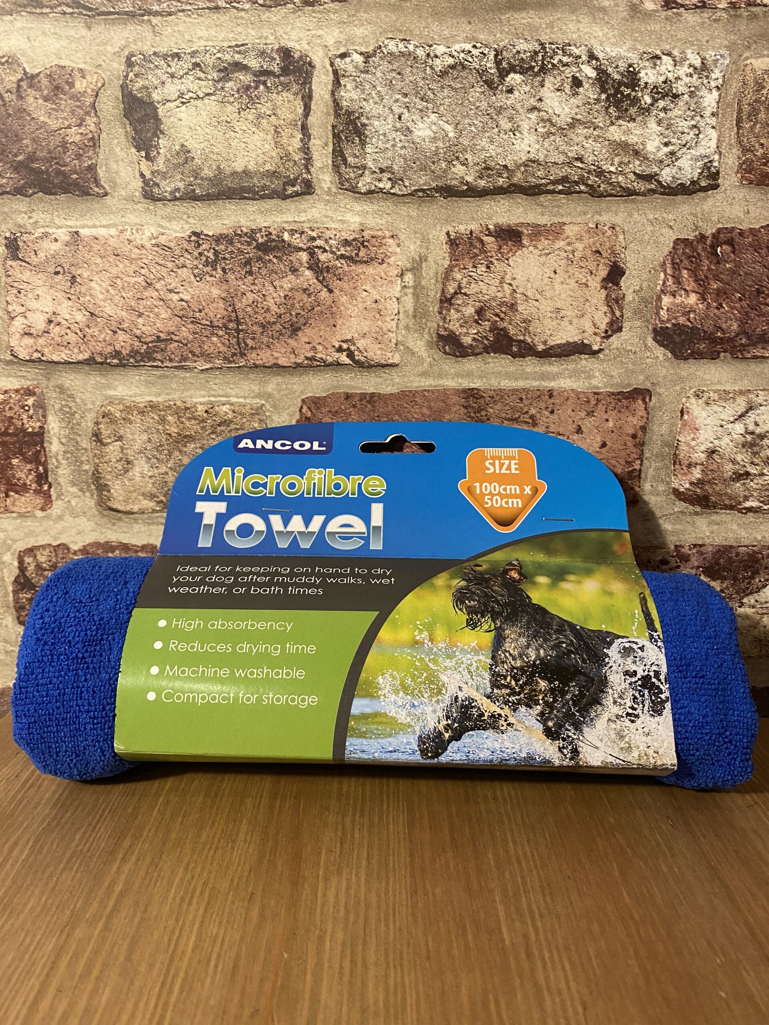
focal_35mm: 26
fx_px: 770
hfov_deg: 53.1
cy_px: 512
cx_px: 384
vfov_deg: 67.3
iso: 250
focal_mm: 4.25
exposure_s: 1/50
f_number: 1.8
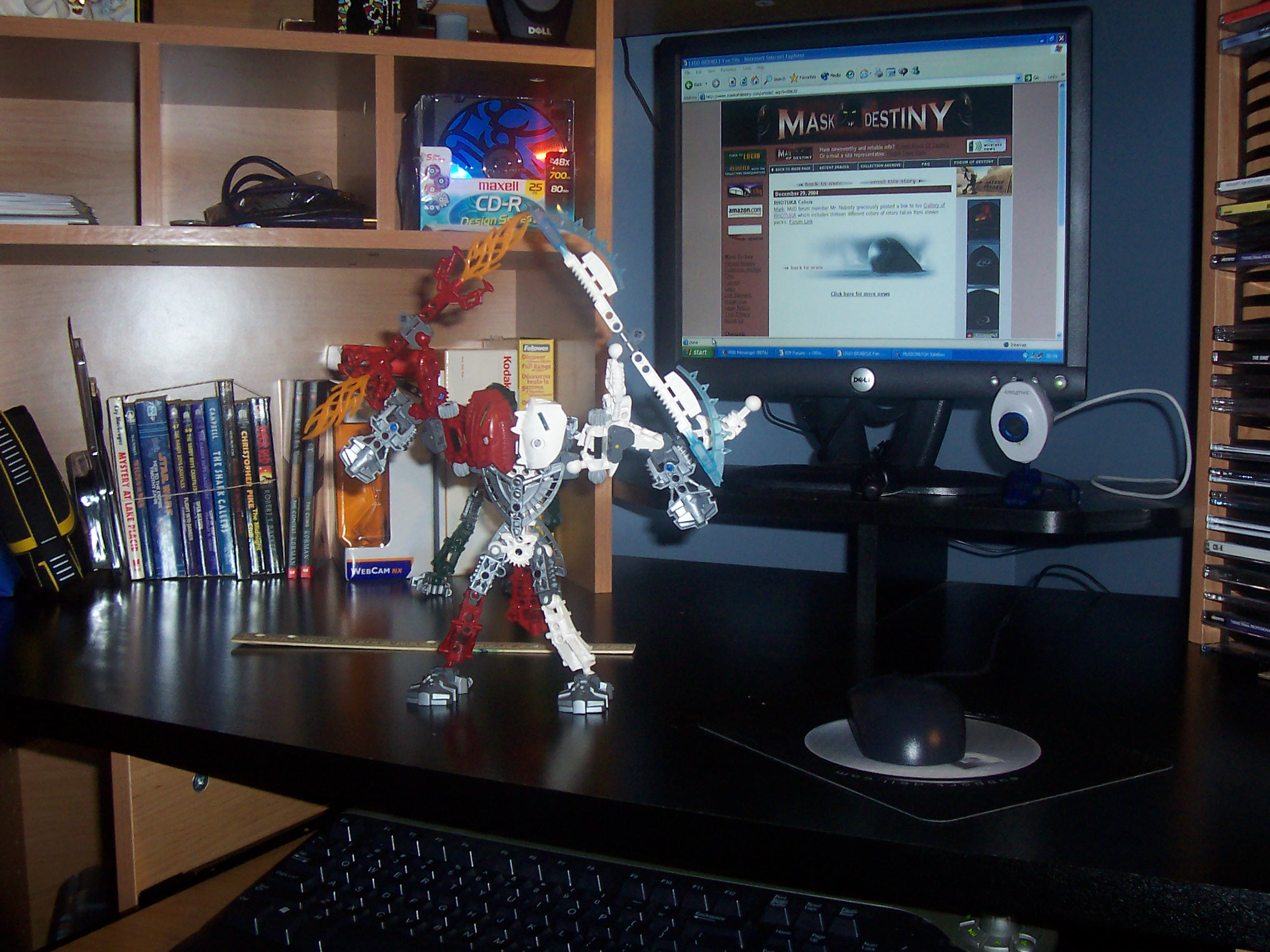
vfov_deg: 38.7
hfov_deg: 50.1
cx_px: 635
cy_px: 476
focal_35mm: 37
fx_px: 1357
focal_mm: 5.6
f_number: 2.8
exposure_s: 1/60
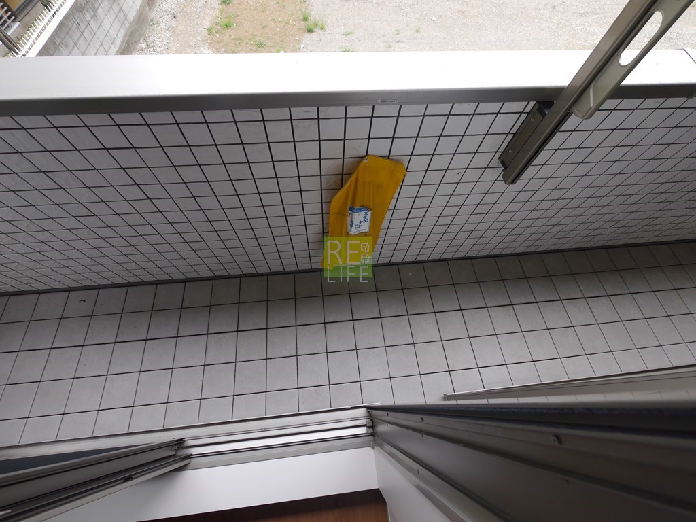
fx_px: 281
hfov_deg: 102.1
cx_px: 348
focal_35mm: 14
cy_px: 261
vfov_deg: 85.7
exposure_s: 1/160
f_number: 4.5
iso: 160
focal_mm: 7
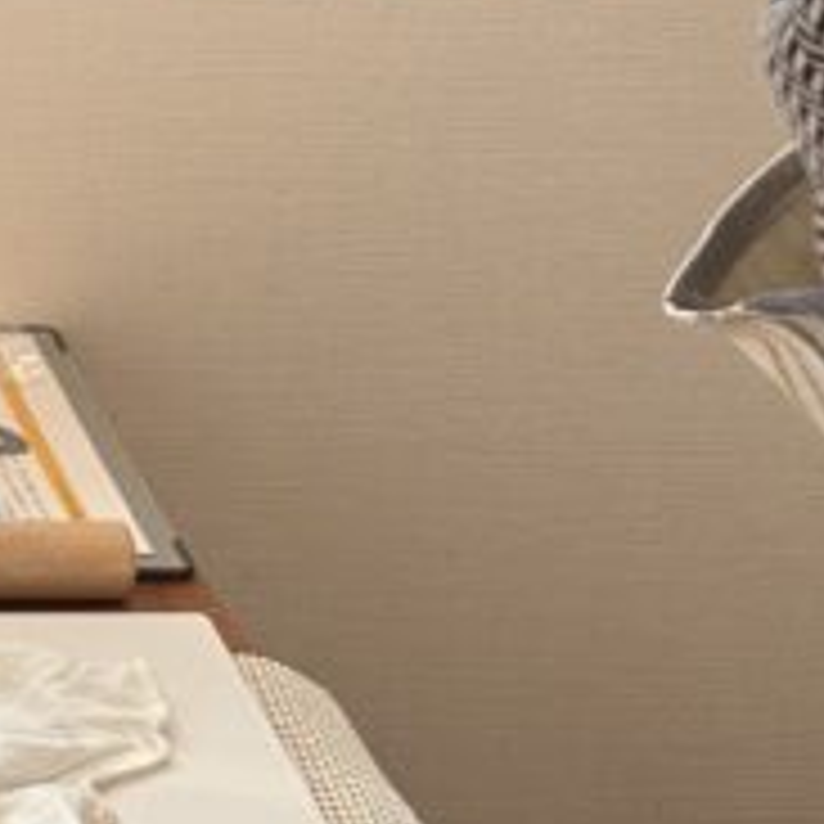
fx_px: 3205
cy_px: 225
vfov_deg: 14.6
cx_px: -1103
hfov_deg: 12.0
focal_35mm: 119
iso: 125
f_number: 1.78
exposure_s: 1/121
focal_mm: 6.86
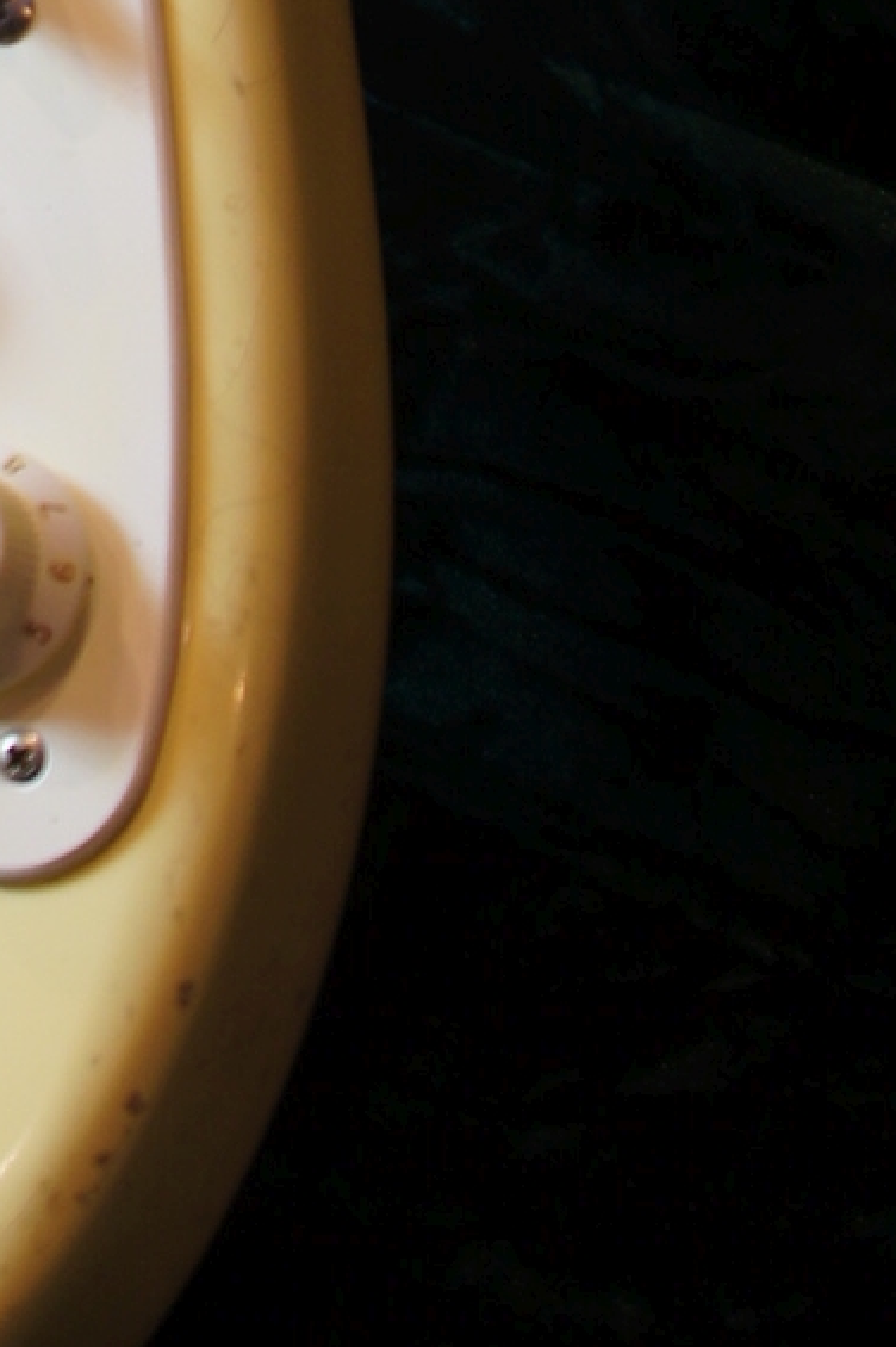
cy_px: -682
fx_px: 6354
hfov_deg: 7.9
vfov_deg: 11.6
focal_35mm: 170
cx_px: -603
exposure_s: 1/20
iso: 100
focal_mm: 28
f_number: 4.5
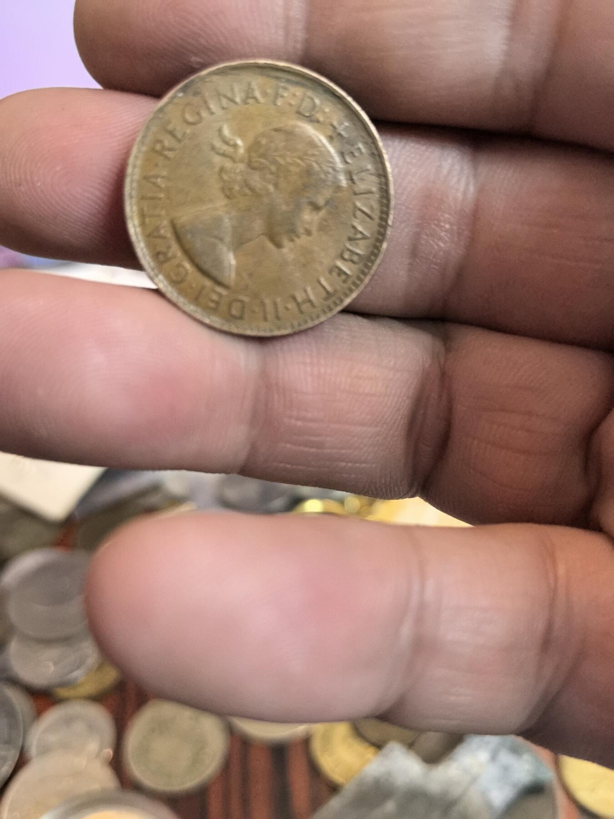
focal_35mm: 27
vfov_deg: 65.3
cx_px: 307
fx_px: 639
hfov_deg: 51.4
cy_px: 410
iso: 320
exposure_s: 1/100
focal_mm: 5.75
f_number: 2
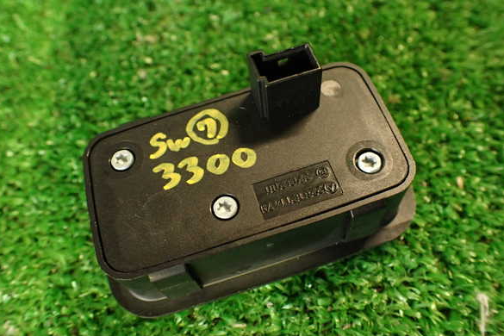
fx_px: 448
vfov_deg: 41.1
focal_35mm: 32
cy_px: 173
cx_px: 250
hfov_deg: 58.7
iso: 500
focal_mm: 5.4
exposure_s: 1/30
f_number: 2.3
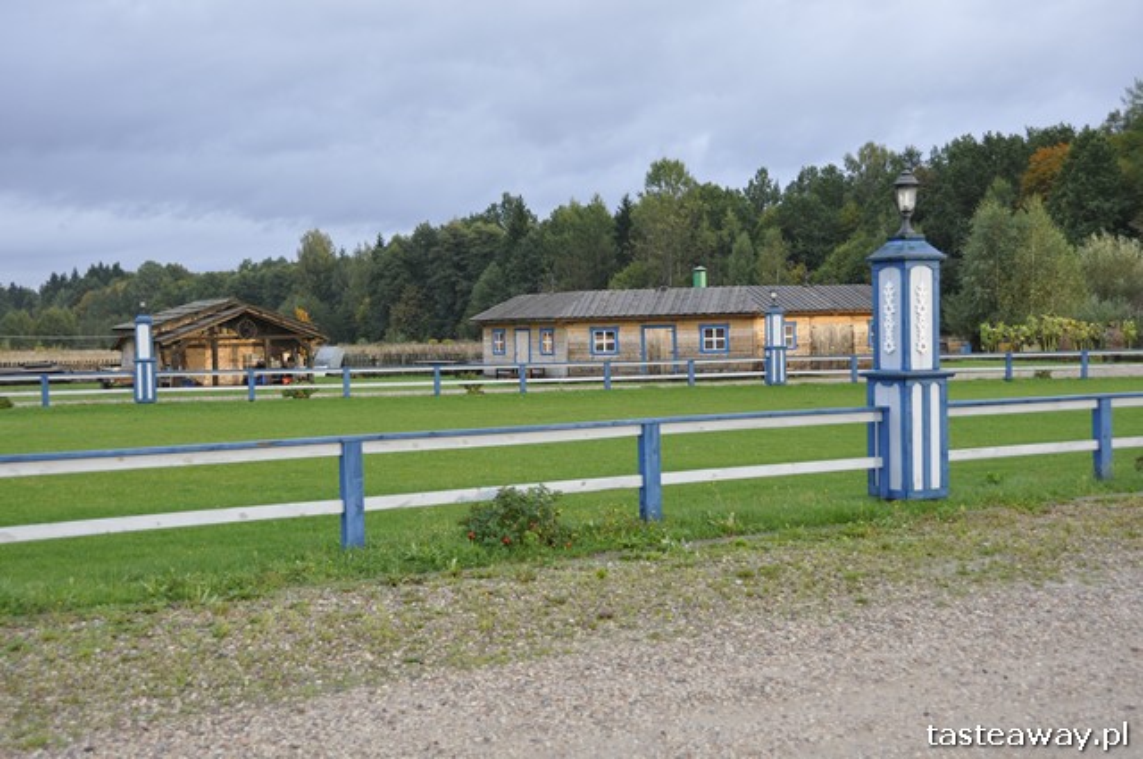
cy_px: 380
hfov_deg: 45.0
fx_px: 1379
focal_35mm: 44
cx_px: 572
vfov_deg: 30.8
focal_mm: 29
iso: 400
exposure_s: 1/125
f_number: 5.6
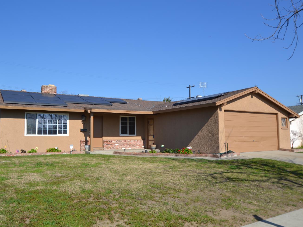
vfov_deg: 46.8
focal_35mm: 30
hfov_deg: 59.8
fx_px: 263
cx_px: 133
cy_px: 111
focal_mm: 18
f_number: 8
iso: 100
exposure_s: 1/250
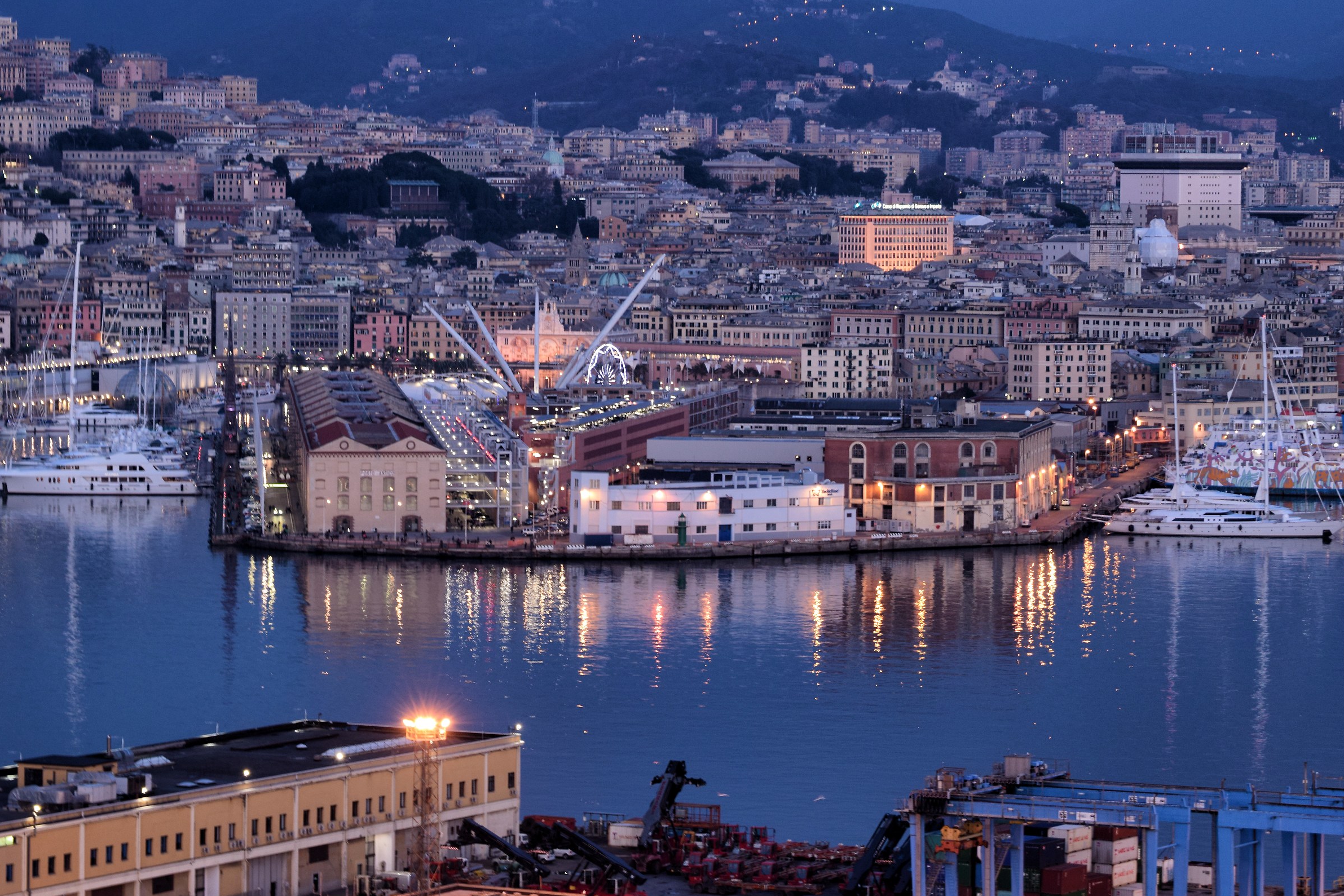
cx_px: 675
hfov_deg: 14.3
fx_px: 5357
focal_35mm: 144
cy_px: 451
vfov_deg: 9.6
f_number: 6.3
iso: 500
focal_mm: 95
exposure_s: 1/8
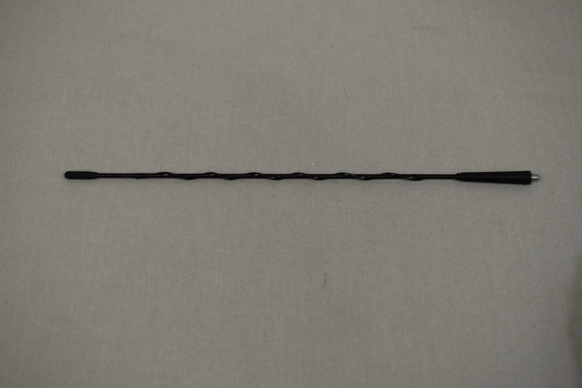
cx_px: 291
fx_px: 727
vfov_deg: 29.9
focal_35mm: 45
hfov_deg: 43.6
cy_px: 194
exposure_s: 1/125
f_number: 5.6
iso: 280
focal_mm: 30
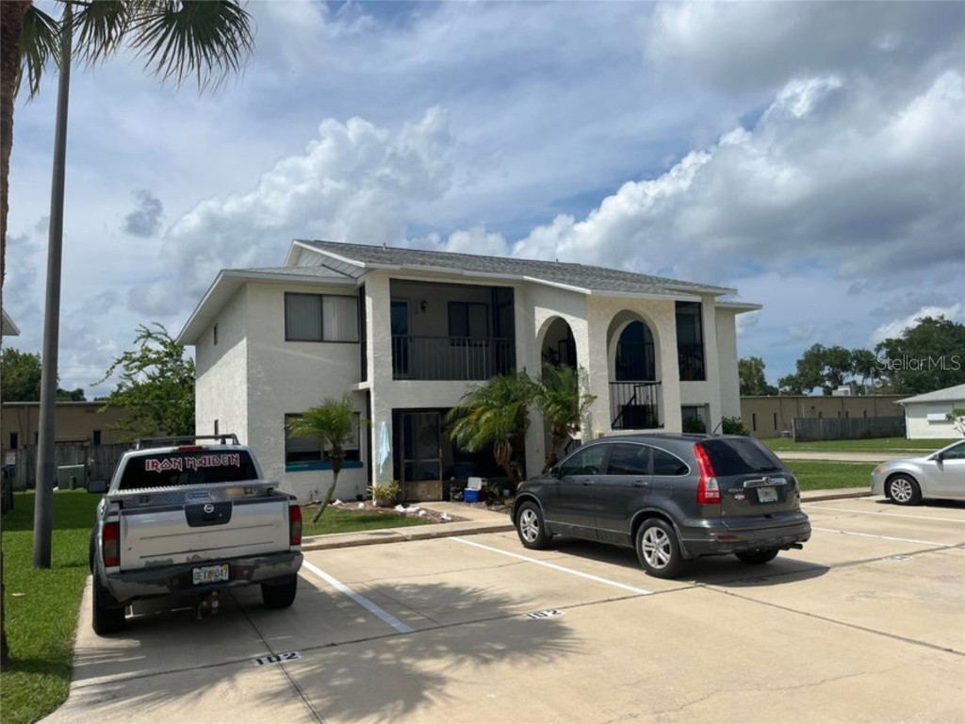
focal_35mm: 26
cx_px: 482
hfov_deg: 67.3
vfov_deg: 53.1
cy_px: 362
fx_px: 725
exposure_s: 1/6897
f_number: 1.6
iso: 50
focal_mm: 5.1
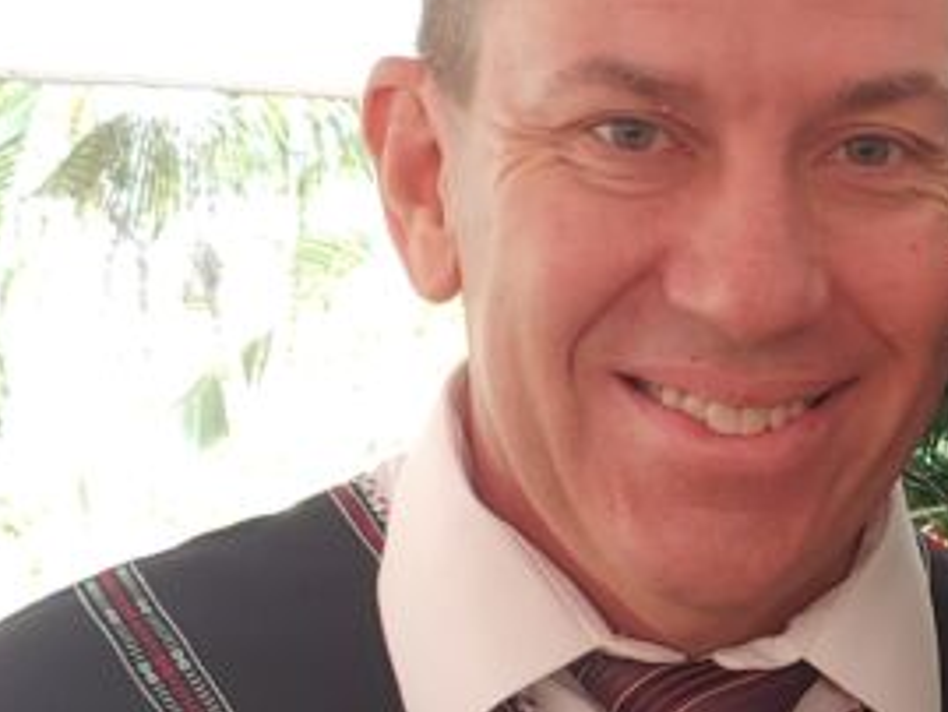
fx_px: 2849
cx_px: 973
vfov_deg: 14.1
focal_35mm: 104
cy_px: 592
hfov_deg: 18.4
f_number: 1.5
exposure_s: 1/33
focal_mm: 4.23
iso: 150
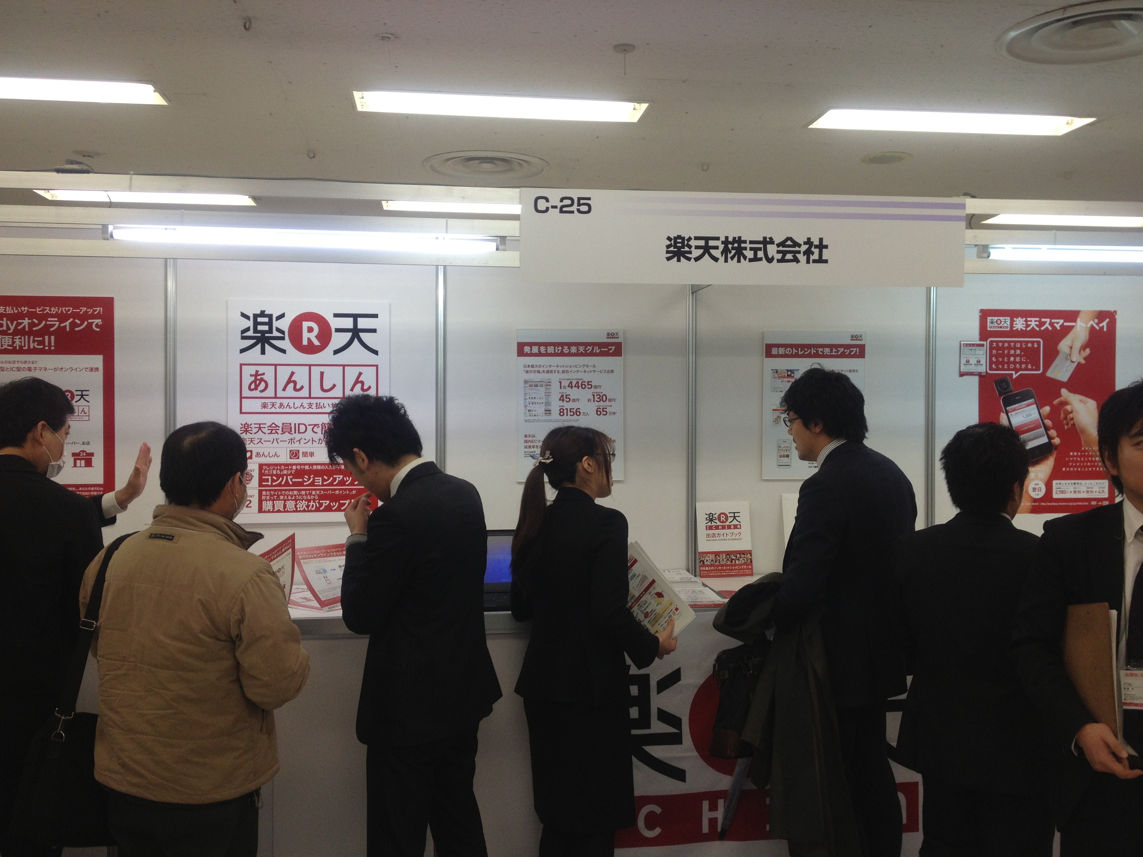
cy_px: 428
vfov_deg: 40.7
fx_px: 1156
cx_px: 572
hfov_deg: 52.6
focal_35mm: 35
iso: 80
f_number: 2.4
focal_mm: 4.28
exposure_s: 1/120
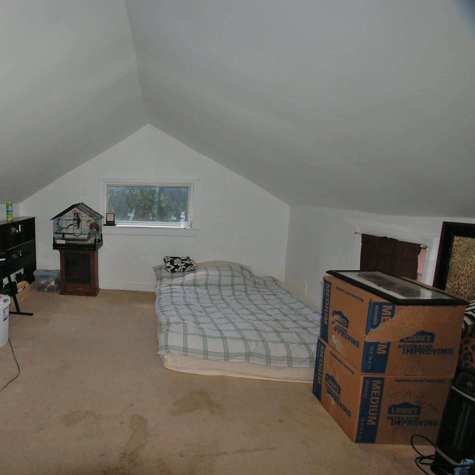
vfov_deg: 74.8
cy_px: 246
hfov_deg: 69.7
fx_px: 310
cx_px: 117
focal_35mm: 20
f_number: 5.6
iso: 200
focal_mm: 10
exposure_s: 1/60
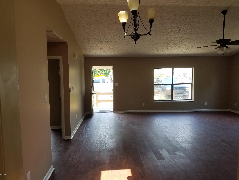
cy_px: 90
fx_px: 180
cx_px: 120
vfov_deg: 53.1
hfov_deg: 67.3
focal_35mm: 26
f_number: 1.7
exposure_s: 1/154
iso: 50
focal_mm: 4.2
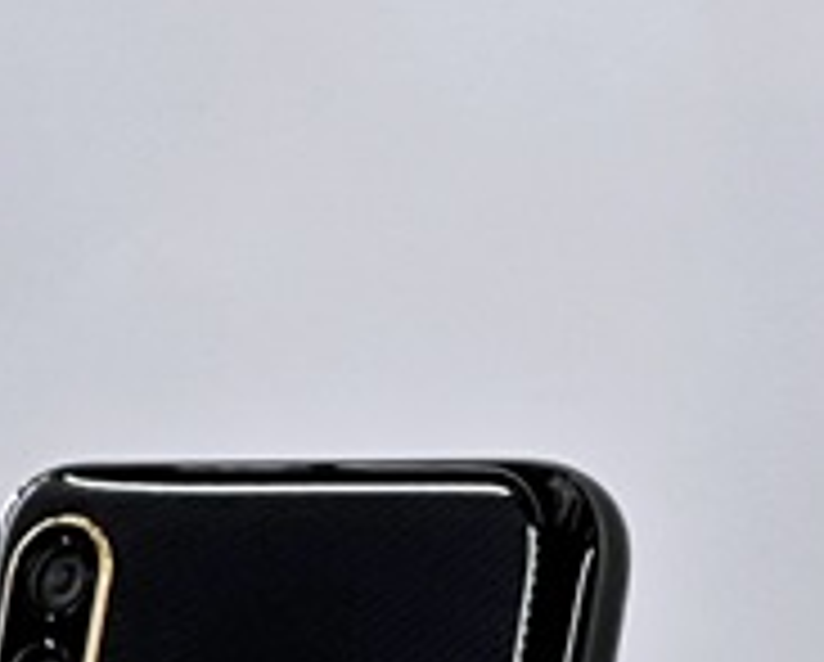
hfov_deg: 4.8
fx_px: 9624
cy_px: 1130
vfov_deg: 3.9
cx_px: 1459
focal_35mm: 394
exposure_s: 1/120
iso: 125
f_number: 2.8
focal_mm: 9
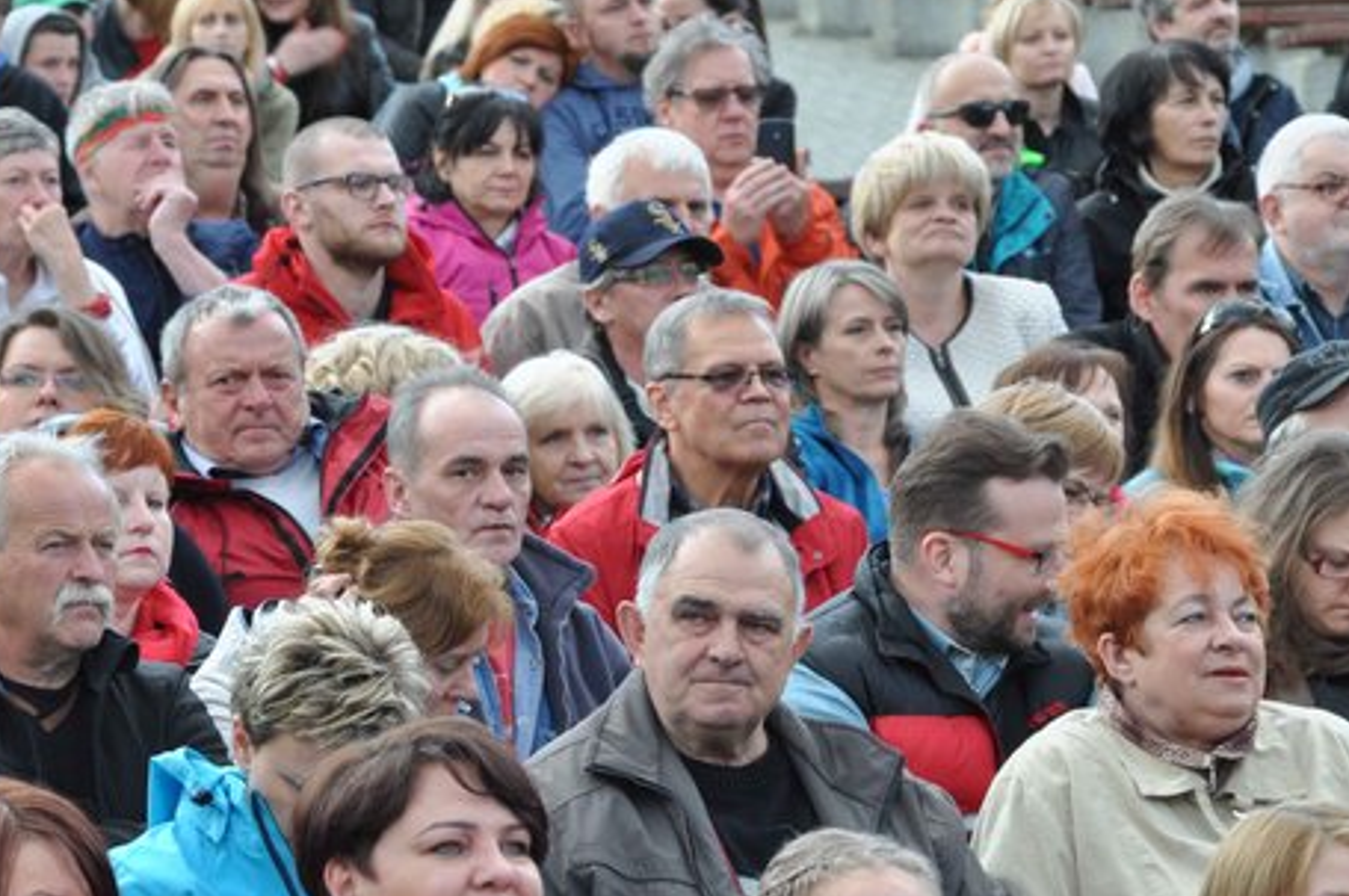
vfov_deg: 4.1
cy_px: 597
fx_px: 12416
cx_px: 544
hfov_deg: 6.2
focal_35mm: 332
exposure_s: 1/50
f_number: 11
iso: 640
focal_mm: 155
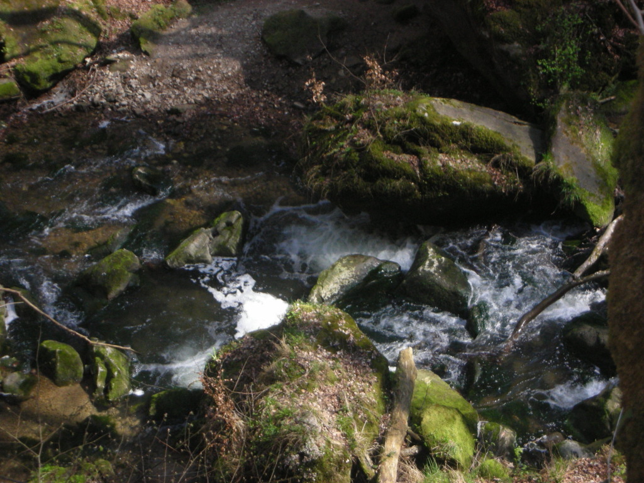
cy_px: 242
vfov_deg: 14.1
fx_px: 1953
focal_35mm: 105
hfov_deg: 18.7
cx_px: 322
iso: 162
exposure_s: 1/120
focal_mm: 17.4
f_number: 5.4
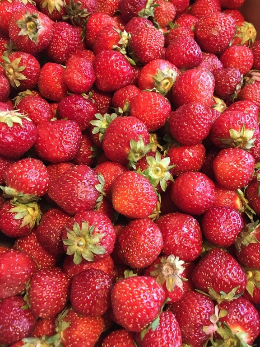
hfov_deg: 48.2
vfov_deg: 61.7
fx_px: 290
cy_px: 174
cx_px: 130
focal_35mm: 29
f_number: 2.2
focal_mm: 4.15
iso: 250
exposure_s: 1/17
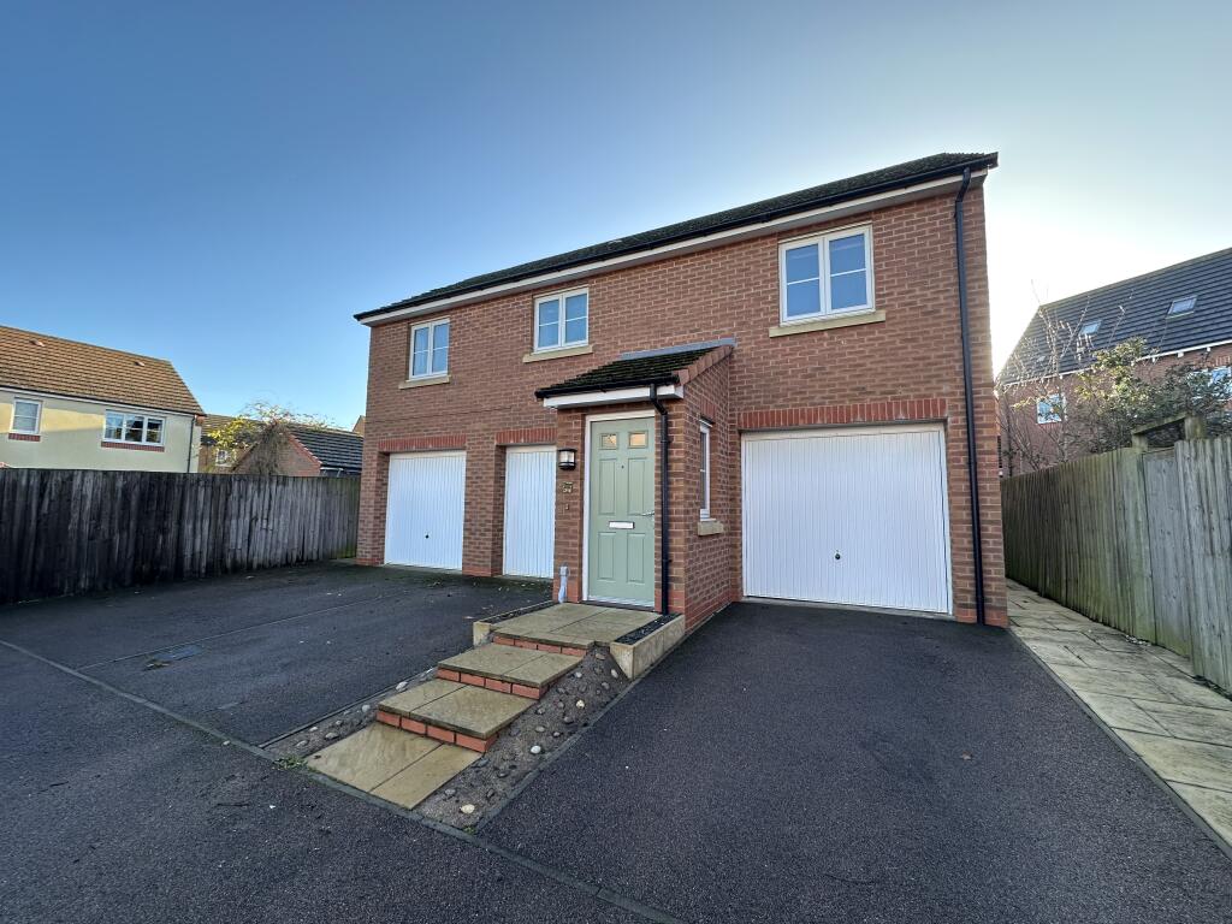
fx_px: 498
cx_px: 616
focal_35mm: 14
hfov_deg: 102.1
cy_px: 462
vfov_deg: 85.7
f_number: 2.2
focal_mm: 2.22
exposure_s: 1/243
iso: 40
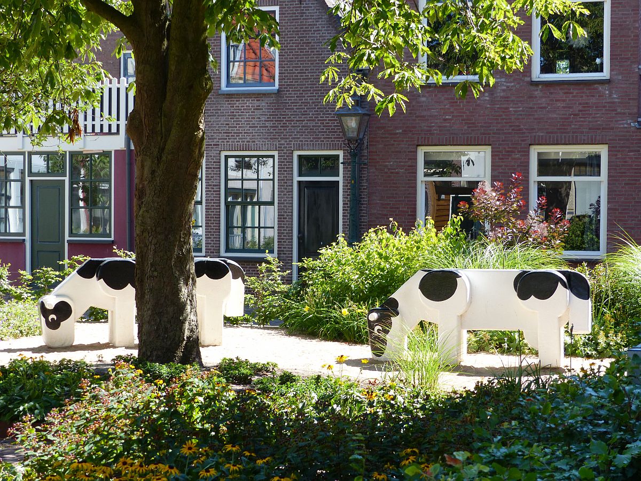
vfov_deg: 18.9
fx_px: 1444
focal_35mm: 78
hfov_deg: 25.0
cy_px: 240
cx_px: 320
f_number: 4
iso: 100
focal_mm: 14
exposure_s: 1/200
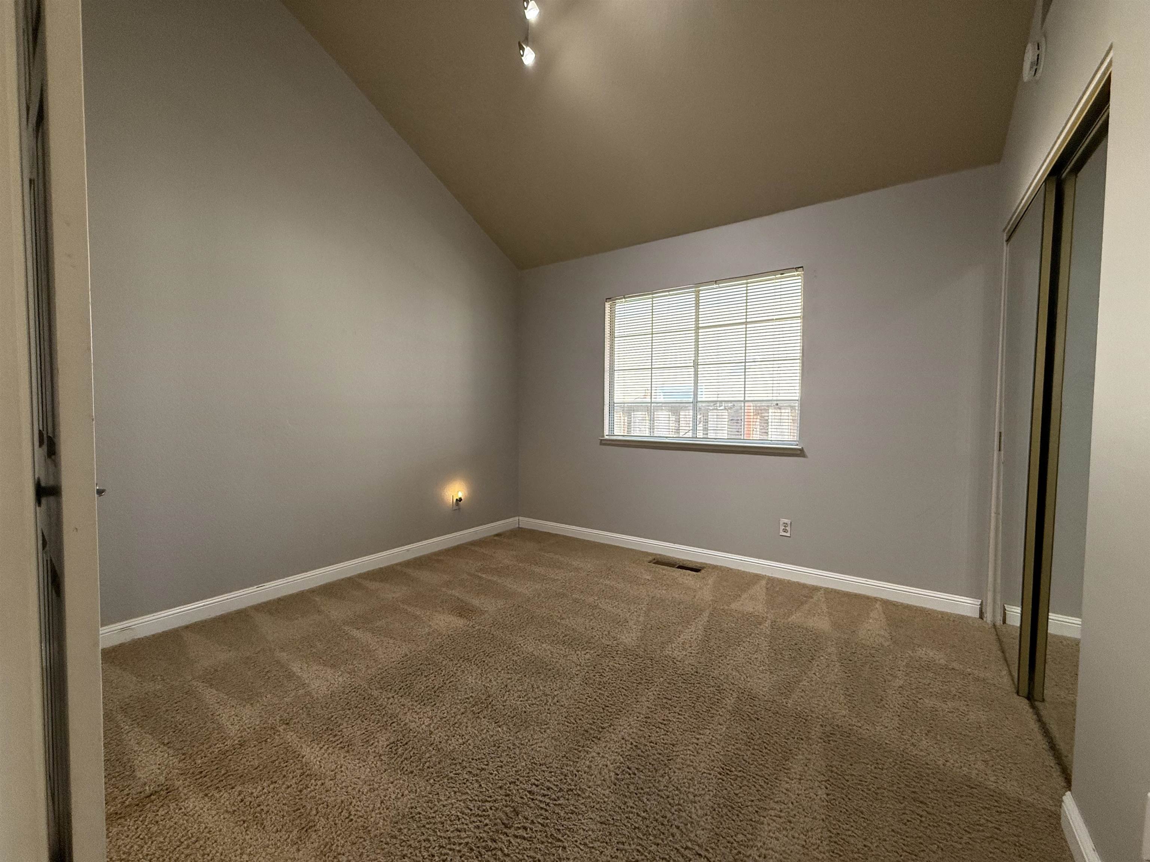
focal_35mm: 14
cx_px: 575
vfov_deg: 85.7
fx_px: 465
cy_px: 431
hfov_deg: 102.1
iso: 200
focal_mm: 2.22
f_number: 2.2
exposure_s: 1/120
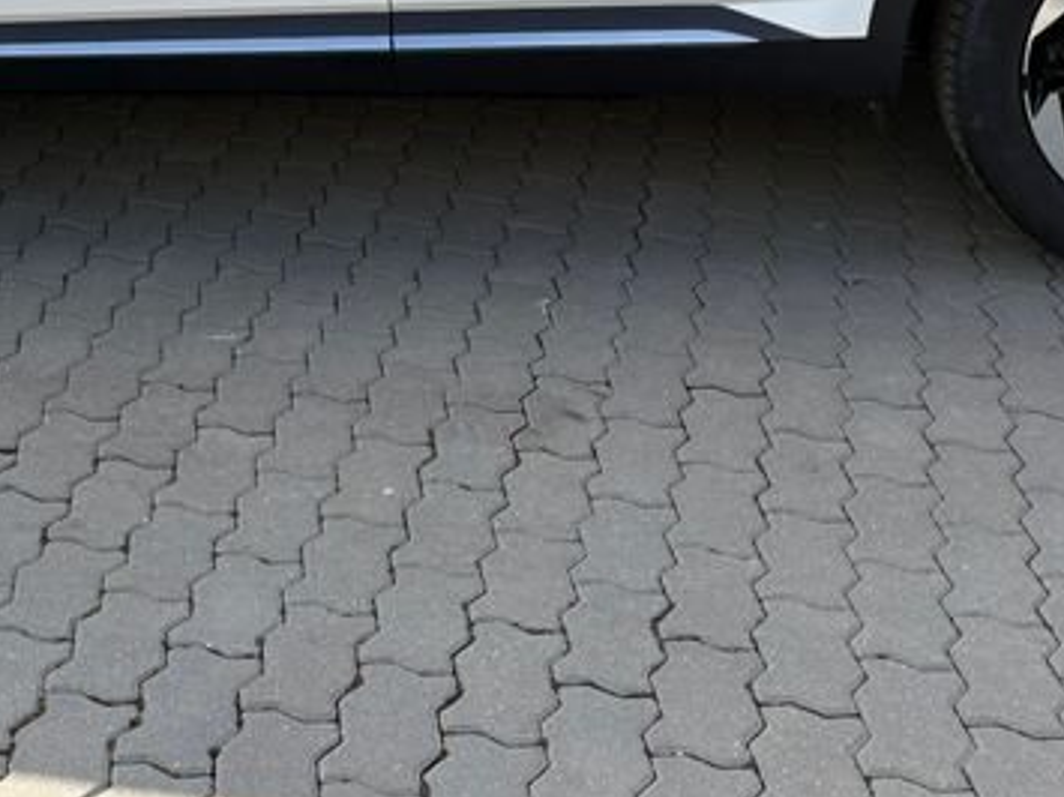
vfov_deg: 18.4
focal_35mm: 75
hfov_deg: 25.9
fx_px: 2305
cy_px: -198
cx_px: 375
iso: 50
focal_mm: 5.96
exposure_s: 1/1706
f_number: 1.6
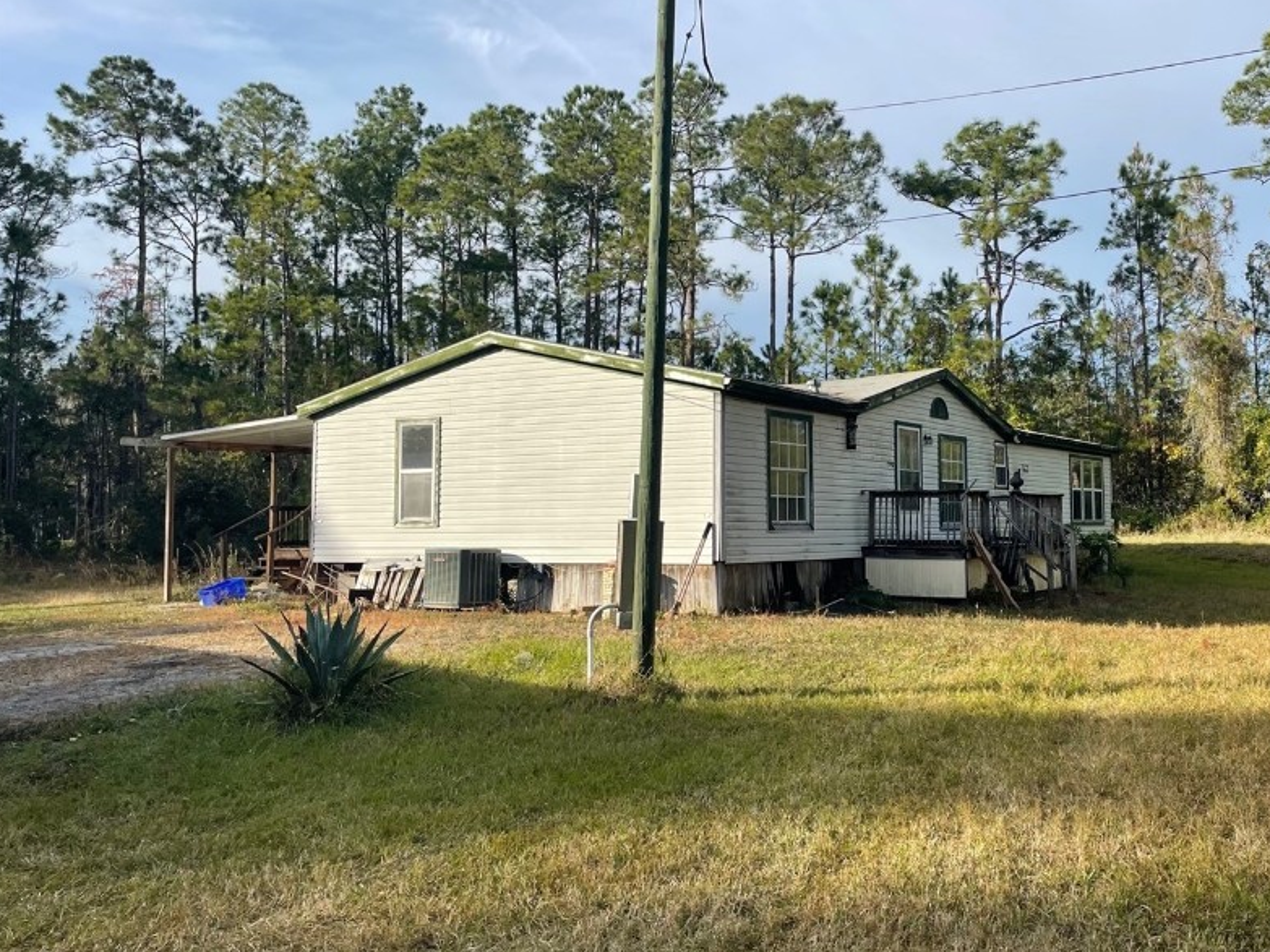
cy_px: 461
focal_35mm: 34
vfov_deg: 41.8
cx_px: 821
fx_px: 1247
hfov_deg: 53.2
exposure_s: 1/2959
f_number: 1.6
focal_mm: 4.2
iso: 32
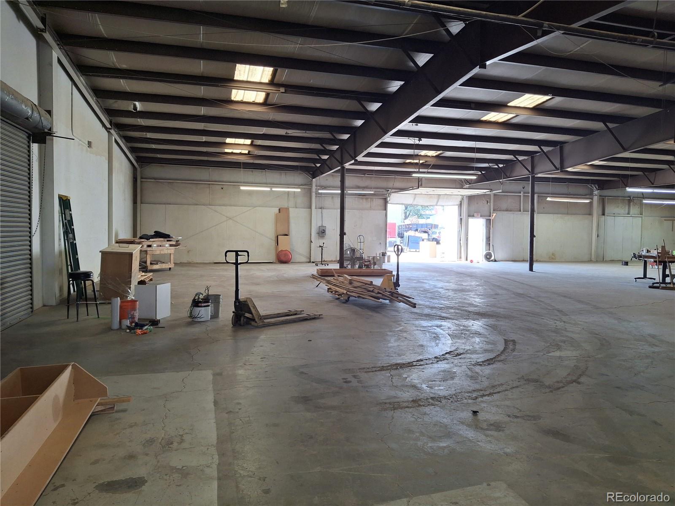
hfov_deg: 69.4
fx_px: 487
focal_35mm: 25
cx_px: 338
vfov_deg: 54.9
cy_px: 253
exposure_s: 1/120
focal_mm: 4.69
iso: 100
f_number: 1.8
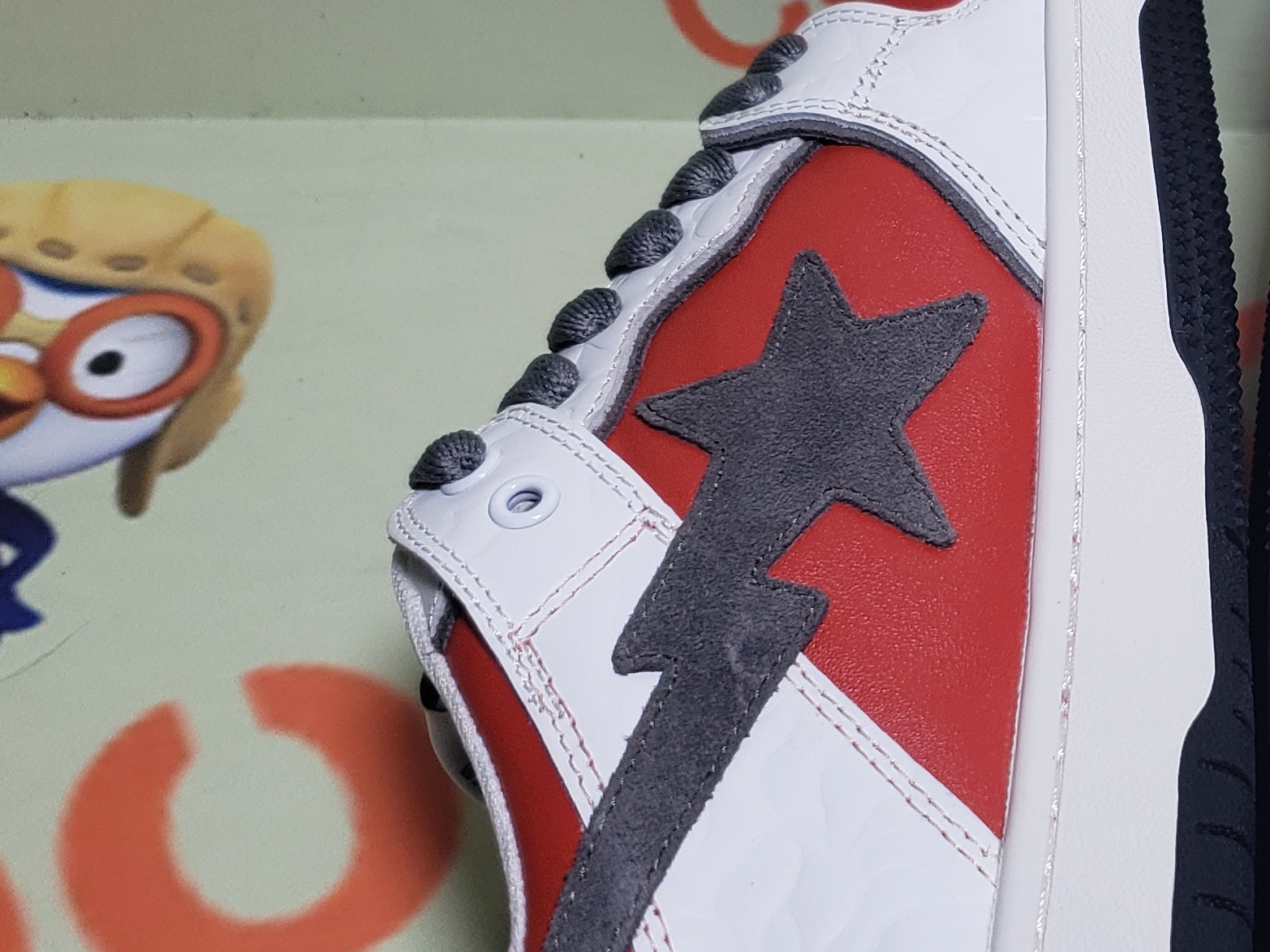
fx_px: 2458
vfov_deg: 21.9
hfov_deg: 27.1
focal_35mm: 67
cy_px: 490
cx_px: 1313
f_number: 1.5
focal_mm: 4.3
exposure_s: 1/670
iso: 50
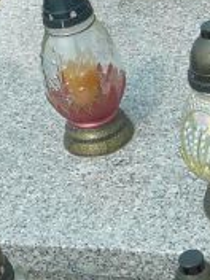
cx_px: 221
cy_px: 27
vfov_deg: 15.3
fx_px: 1027
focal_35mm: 127
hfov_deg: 11.5
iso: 80
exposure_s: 1/800
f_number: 2.8
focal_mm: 5.2
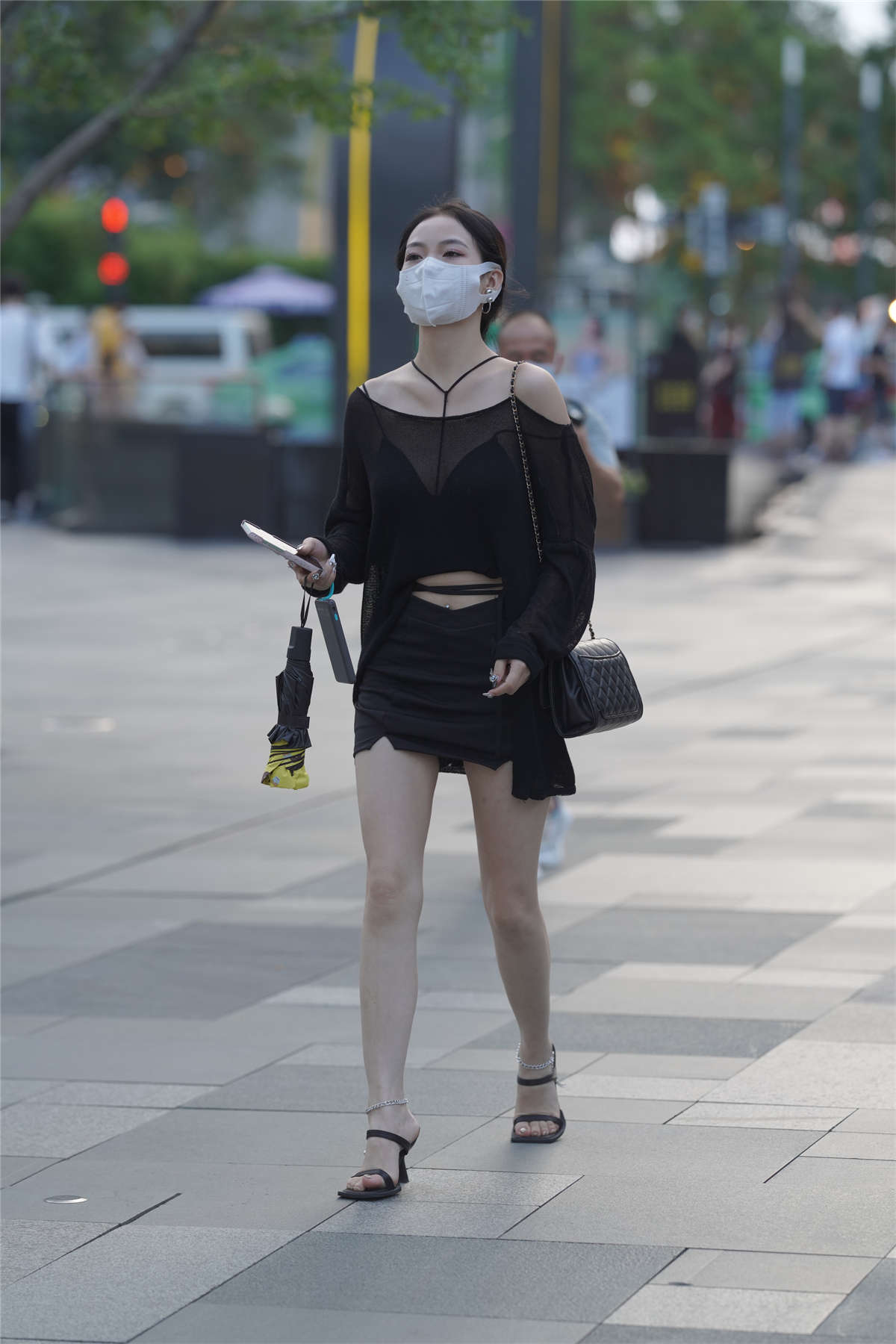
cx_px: 448
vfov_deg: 15.2
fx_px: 5040
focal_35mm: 135
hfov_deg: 10.2
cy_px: 672
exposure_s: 1/500
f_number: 3.2
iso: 500
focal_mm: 135
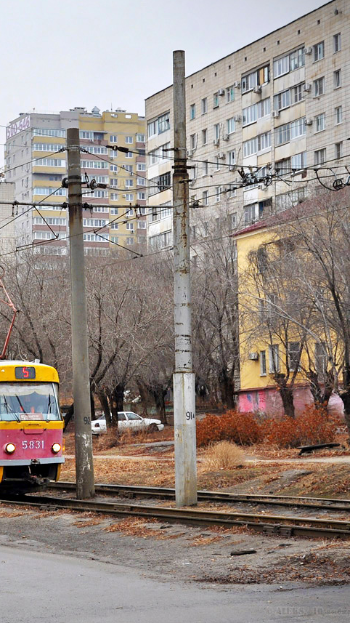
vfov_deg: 26.2
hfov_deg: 14.5
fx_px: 1337
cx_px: -44
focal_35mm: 81
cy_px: 310
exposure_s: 1/250
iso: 200
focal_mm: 34
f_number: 5.6
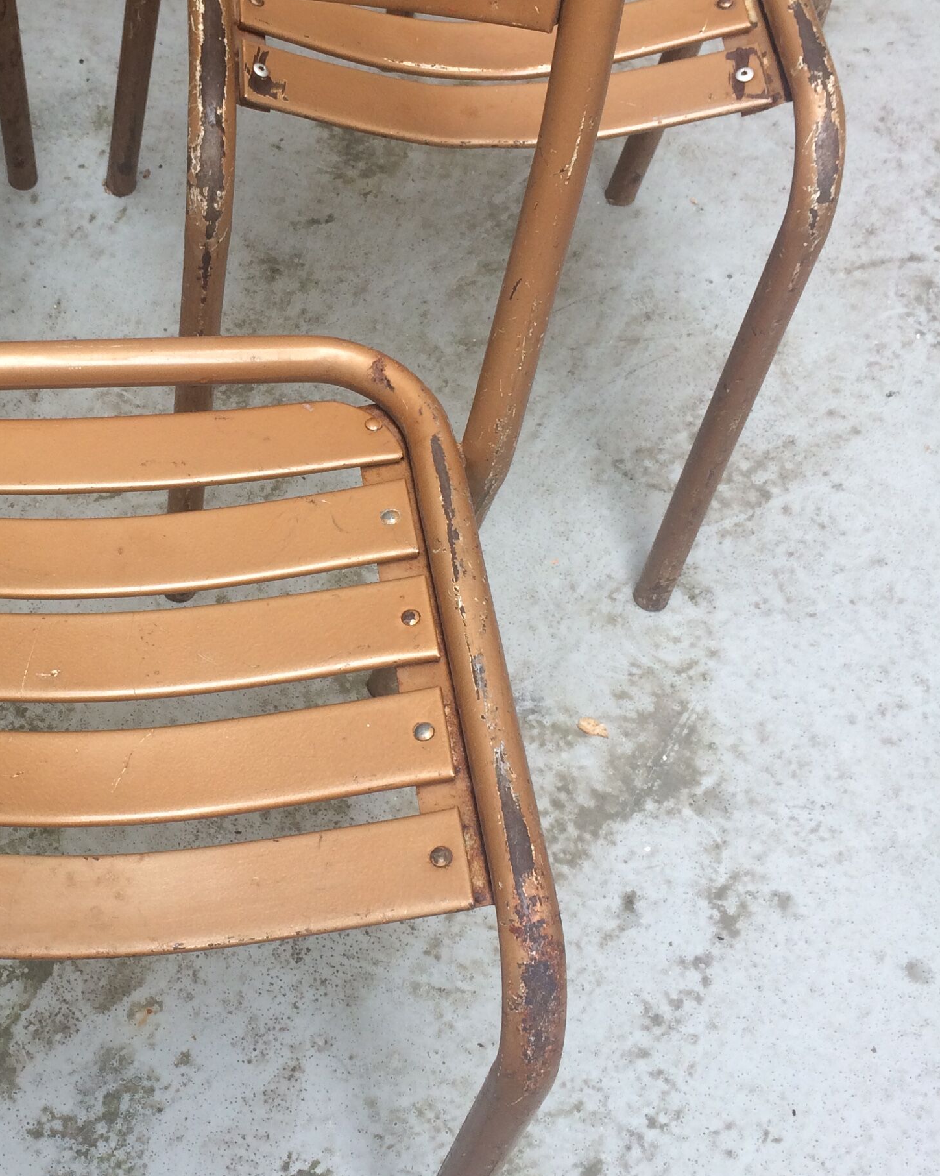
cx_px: 149
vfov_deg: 36.6
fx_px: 1774
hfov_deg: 28.8
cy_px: 530
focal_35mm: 51
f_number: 2.2
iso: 32
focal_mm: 4.15
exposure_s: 1/122
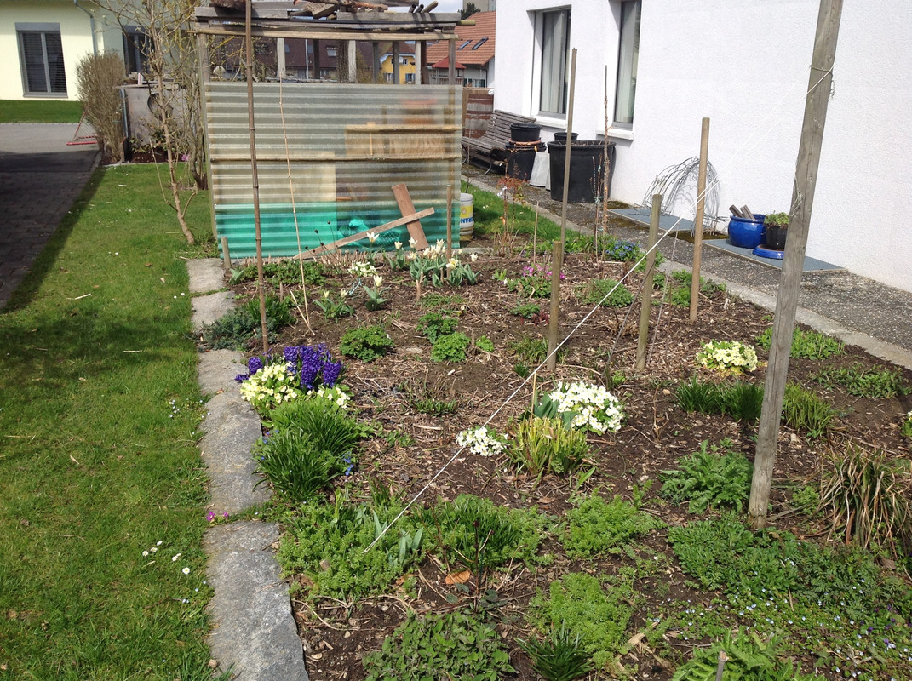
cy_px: 340
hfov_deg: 52.7
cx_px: 456
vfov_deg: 40.6
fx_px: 921
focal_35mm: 35
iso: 50
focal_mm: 4.28
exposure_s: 1/1513
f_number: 2.4
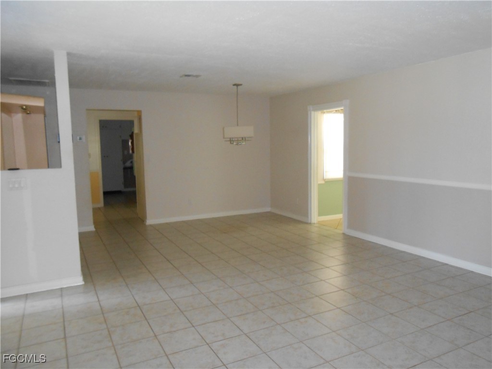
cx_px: 246
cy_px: 184
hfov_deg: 67.3
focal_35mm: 26
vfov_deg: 53.1
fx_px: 370
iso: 320
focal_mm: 4.6
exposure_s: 1/25
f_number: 3.5
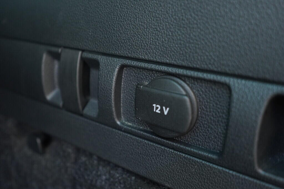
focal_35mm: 36
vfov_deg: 36.9
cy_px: 94
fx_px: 284
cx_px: 142
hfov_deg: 53.1
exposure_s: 1/40
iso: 1000
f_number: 2.8
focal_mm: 24
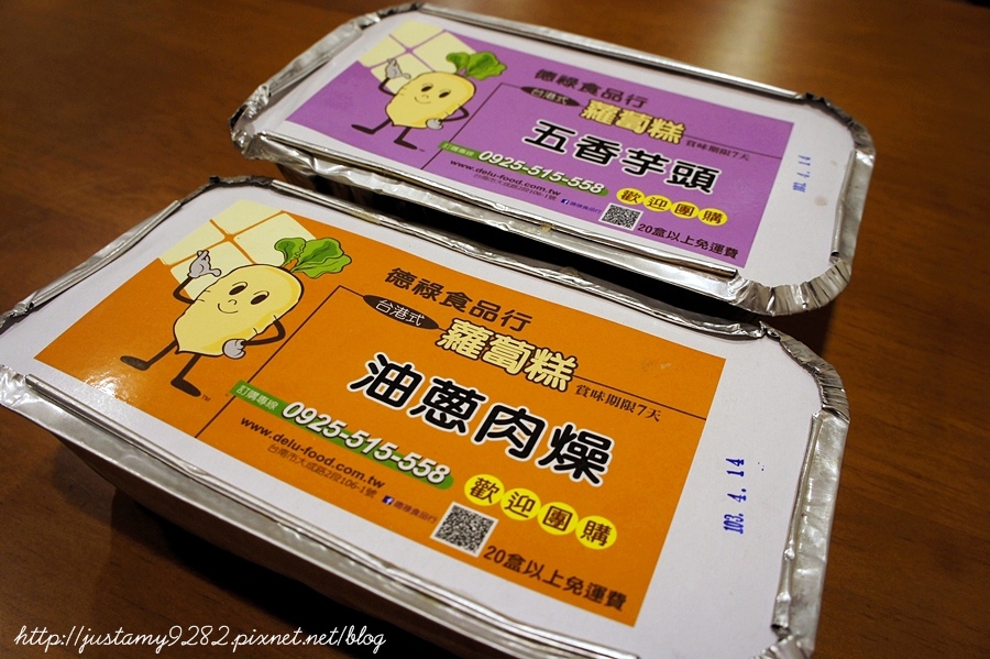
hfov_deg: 67.4
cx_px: 495
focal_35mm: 27
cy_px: 330
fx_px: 742
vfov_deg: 47.9
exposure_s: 1/30
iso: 800
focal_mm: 18
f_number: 6.3
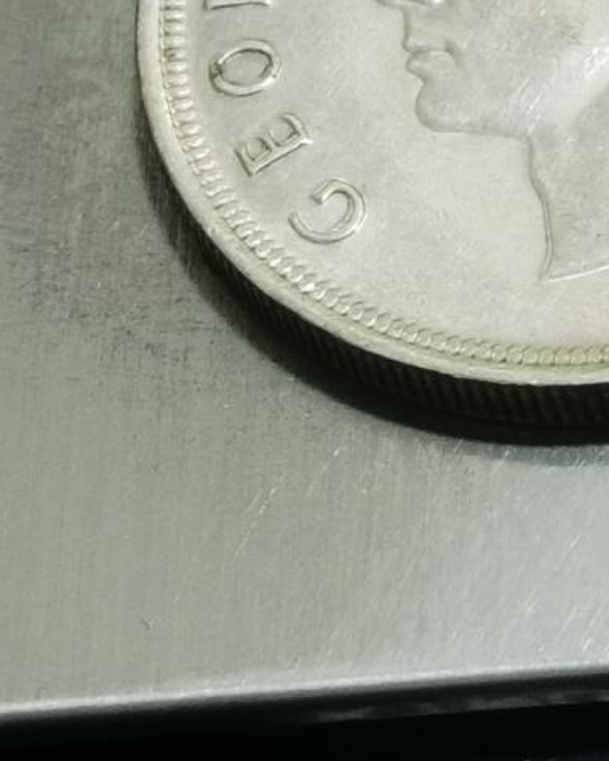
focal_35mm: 240
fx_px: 5405
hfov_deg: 6.4
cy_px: 158
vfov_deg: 8.0
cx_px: 612
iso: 100
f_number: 1.9
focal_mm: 6.67
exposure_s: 1/100
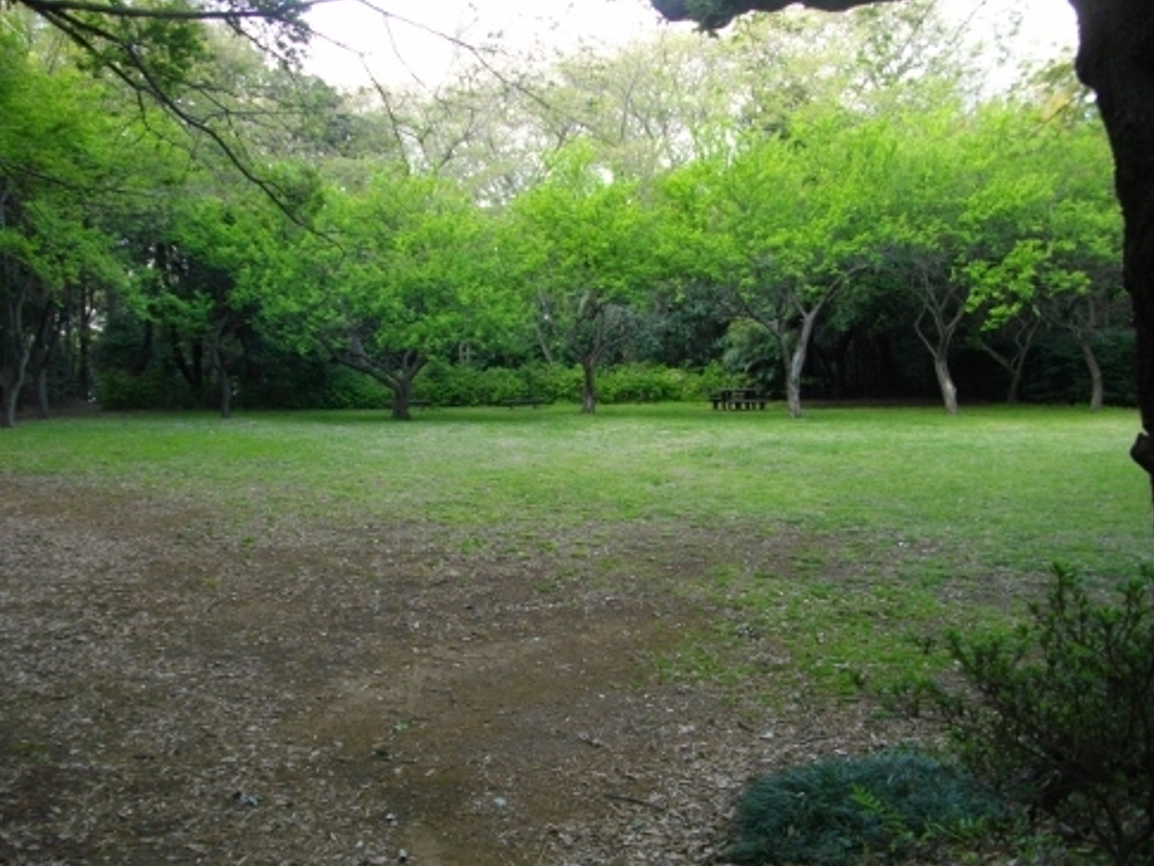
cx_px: 566
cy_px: 444
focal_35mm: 33
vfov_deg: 43.0
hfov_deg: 55.3
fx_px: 1100
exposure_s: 1/100
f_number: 2.9
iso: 175
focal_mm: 5.7
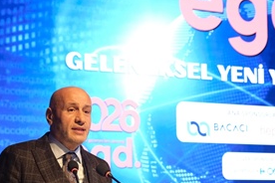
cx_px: 92
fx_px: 771
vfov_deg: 13.5
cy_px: 143
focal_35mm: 101
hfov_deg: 20.1
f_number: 2.8
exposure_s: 1/250
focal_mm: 41.4
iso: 2500
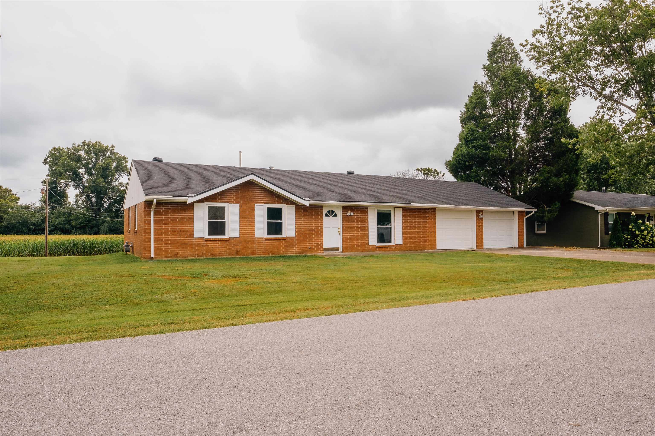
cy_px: 218
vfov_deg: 53.1
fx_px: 437
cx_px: 328
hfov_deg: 73.7
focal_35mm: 24
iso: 200
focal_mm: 16
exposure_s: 1/250
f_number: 11
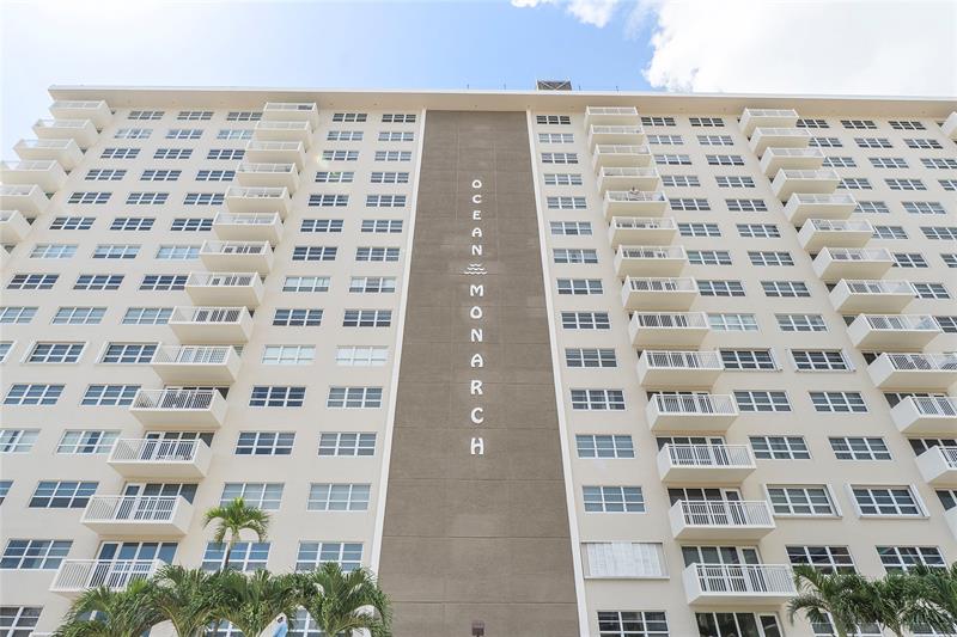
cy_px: 318
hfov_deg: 79.2
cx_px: 478
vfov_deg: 57.8
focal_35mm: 22
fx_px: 578
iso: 100
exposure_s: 1/125
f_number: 11
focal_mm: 14.5
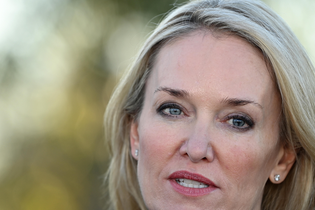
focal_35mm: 304
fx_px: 2660
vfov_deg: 4.5
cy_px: 125
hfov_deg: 6.8
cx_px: 169
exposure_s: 1/400
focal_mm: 200
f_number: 3.2
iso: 160
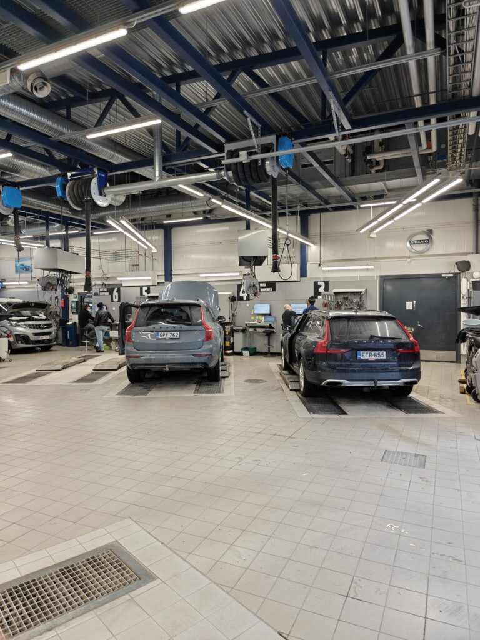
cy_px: 320
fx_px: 425
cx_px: 240
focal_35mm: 23
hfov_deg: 58.9
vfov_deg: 73.9
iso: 50
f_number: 1.6
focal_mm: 6.06
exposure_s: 1/100
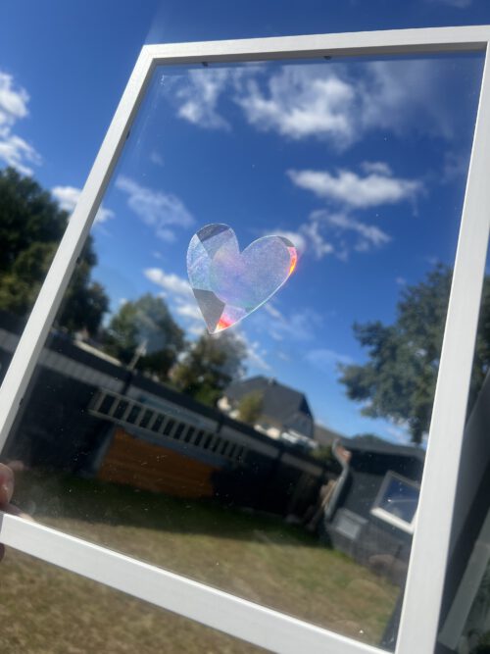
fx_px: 491
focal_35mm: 26
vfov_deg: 67.3
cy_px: 327
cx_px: 245
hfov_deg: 53.0
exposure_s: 1/5076
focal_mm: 5.7
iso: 50
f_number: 1.5
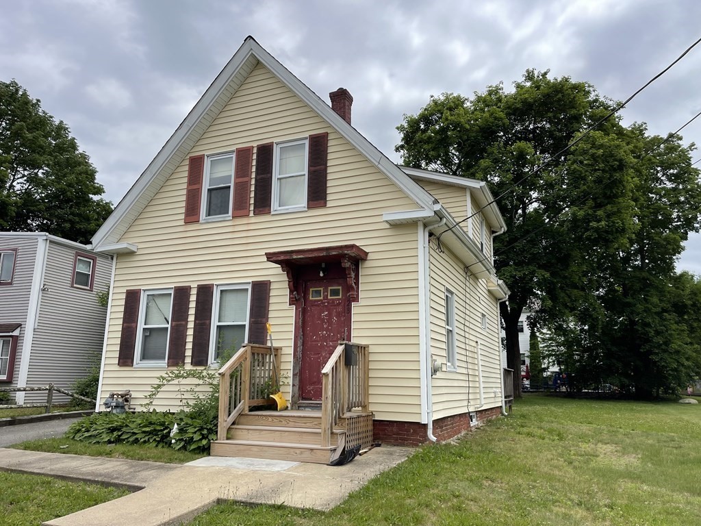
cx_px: 350
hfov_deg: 67.3
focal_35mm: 26
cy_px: 263
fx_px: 527
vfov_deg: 53.1
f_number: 1.6
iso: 32
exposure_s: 1/3663
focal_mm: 5.1
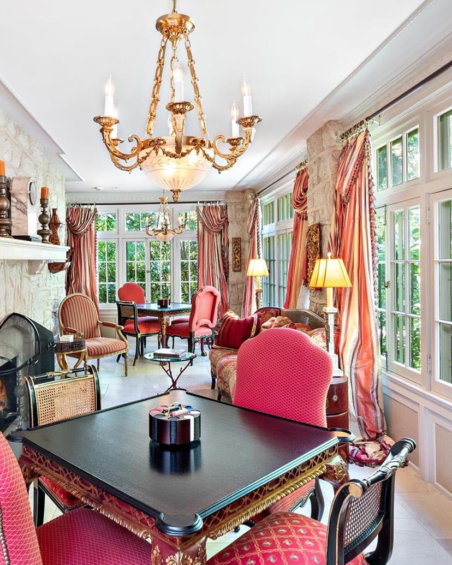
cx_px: 162
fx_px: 485
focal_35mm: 29
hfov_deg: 49.3
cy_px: 281
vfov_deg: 60.4
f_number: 7.1
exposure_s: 1/2.5
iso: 400
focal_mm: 10
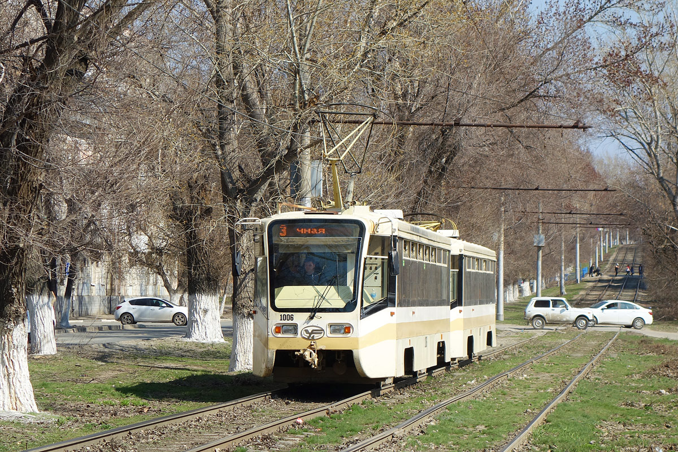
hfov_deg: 20.4
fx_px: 1883
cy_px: 226
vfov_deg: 13.7
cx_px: 339
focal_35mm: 100
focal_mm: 37.1
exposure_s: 1/500
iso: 125
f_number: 5.6
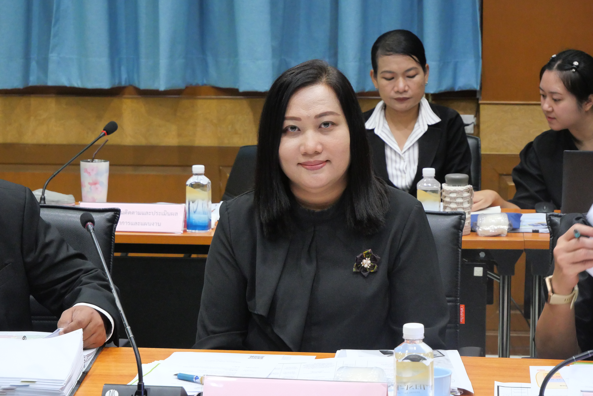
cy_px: 198
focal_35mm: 97
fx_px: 1599
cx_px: 296
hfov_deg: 21.0
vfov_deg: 14.1
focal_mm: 47
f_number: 5.6
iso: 3200
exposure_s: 1/60
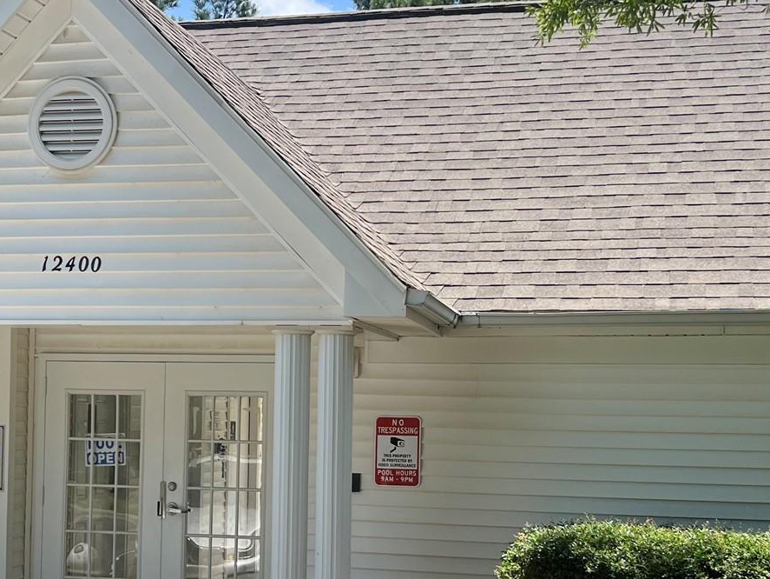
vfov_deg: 24.2
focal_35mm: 60
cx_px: 356
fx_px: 1335
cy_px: 412
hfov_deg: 32.2
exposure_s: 1/1901
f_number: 1.5
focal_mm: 5.7
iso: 50
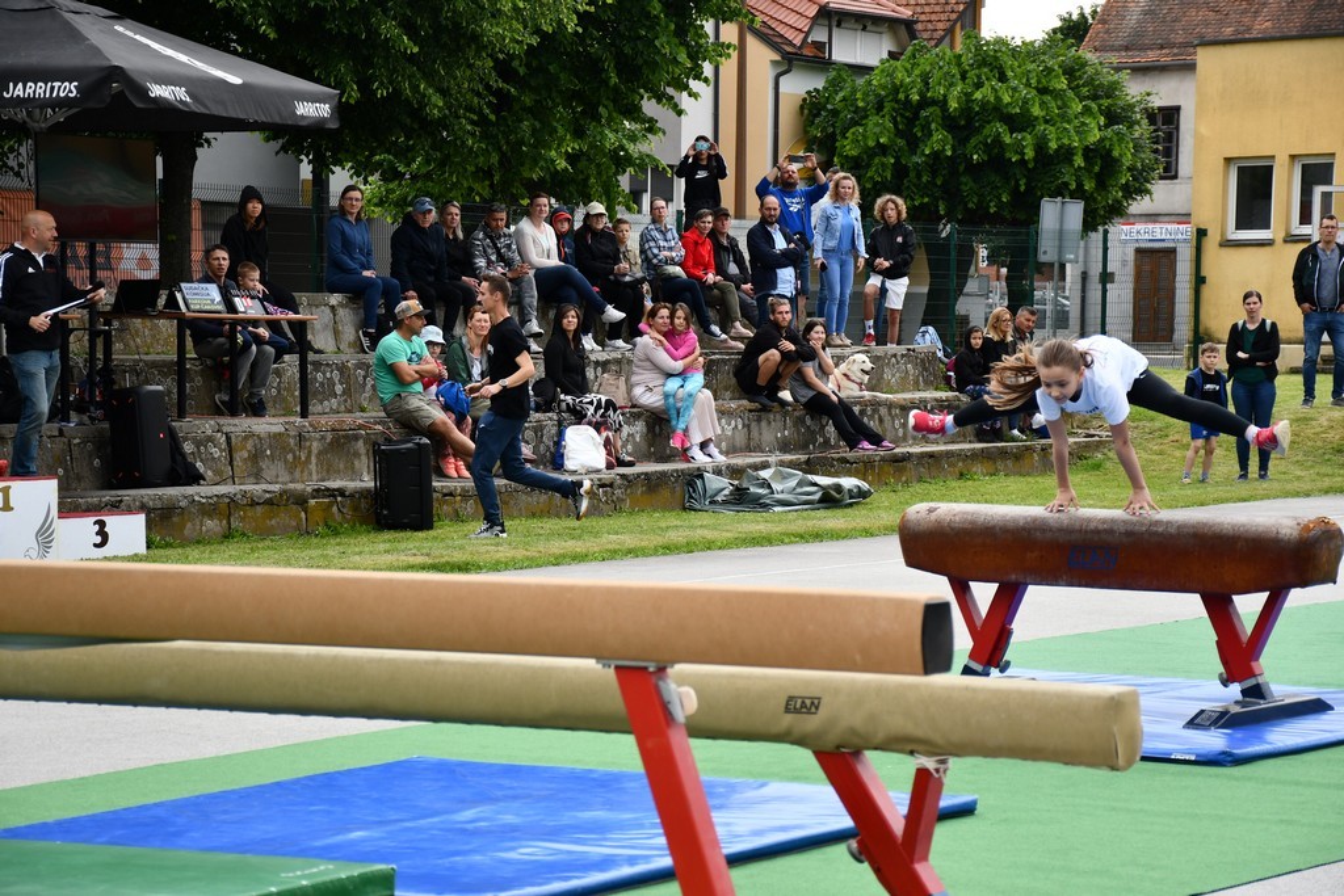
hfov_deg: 19.5
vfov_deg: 13.0
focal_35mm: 105
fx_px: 3920
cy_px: 448
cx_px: 672
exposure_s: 1/500
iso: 400
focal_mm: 70
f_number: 5.6
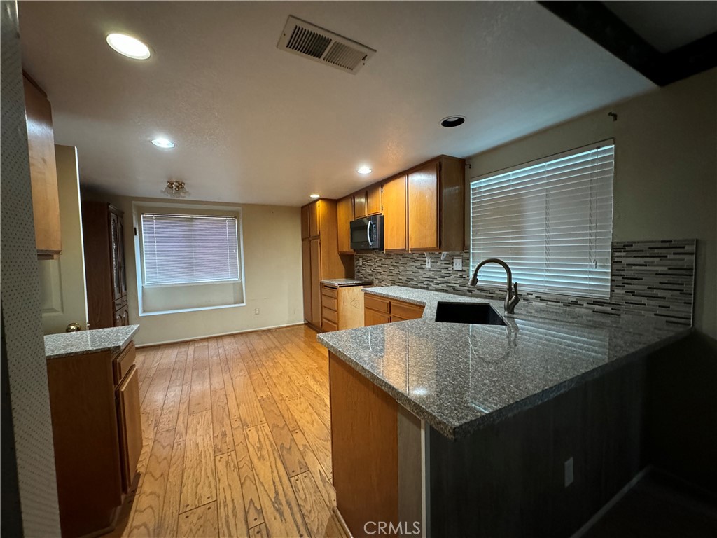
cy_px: 269
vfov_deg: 85.7
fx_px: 290
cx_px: 358
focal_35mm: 14
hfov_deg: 102.1
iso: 1000
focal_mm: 2.22
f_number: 2.2
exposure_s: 1/60
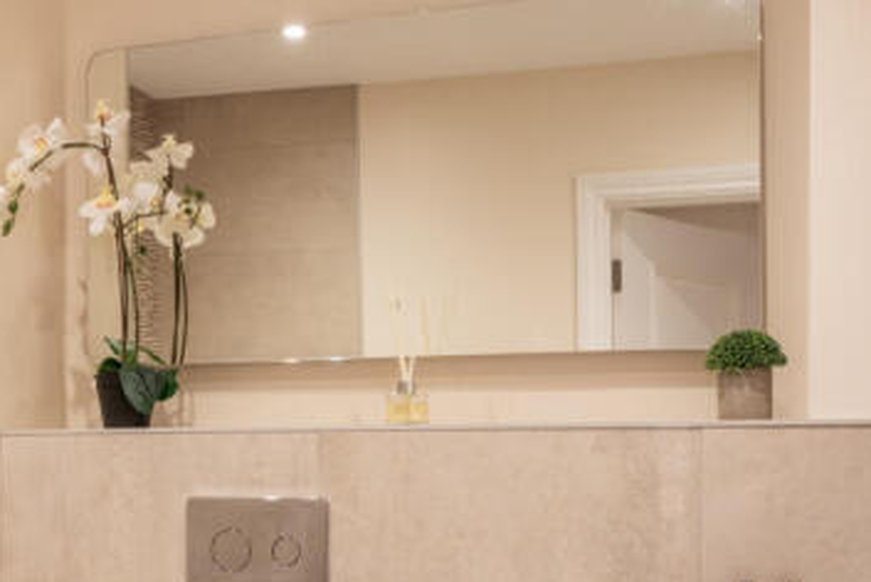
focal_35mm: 63
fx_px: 1525
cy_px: 499
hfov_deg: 30.9
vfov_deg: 21.2
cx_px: 152
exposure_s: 1/6
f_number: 8
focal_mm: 22.7
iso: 200
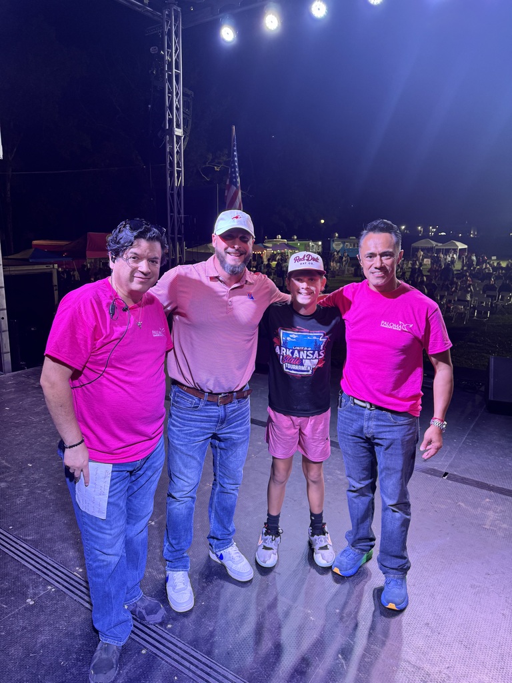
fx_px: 473
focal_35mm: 24
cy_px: 342
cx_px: 256
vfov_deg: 71.6
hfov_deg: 56.8
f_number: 1.78
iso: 100
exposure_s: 1/117
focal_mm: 6.76
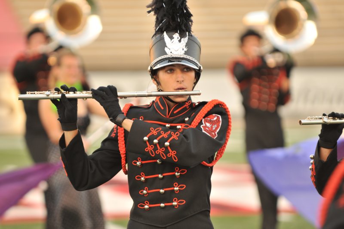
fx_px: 2863
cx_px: 172
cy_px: 114
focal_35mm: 300
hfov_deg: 6.9
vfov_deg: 4.6
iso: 200
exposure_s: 1/320
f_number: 2.8
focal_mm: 200
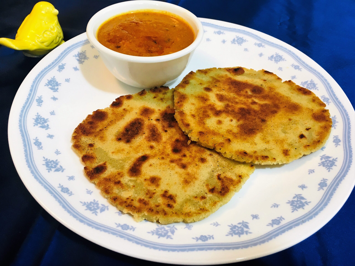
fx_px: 297
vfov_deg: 48.2
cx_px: 178
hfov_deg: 61.7
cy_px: 133
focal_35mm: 29
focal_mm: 4.15
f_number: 2.2
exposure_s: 1/33
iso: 100
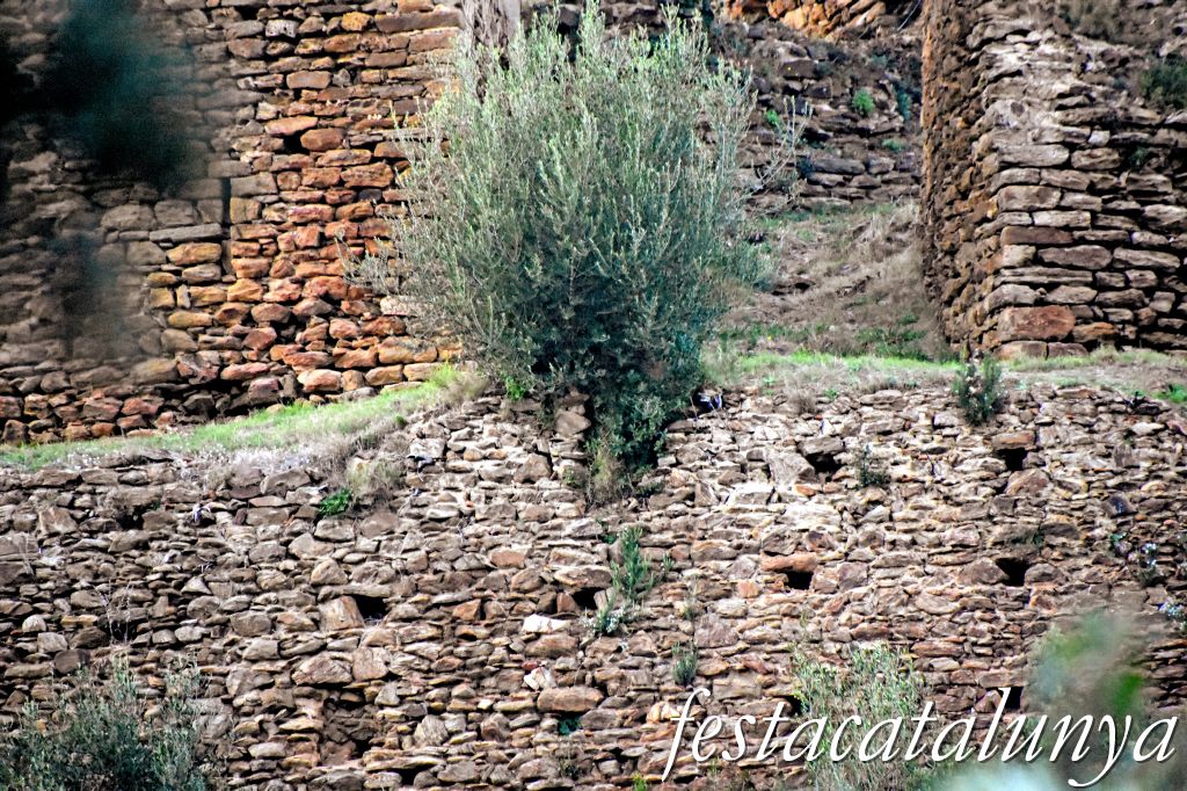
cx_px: 594
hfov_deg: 4.6
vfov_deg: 3.1
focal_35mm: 450
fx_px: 14832
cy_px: 396
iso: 8000
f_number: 7.1
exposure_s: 1/800
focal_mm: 300
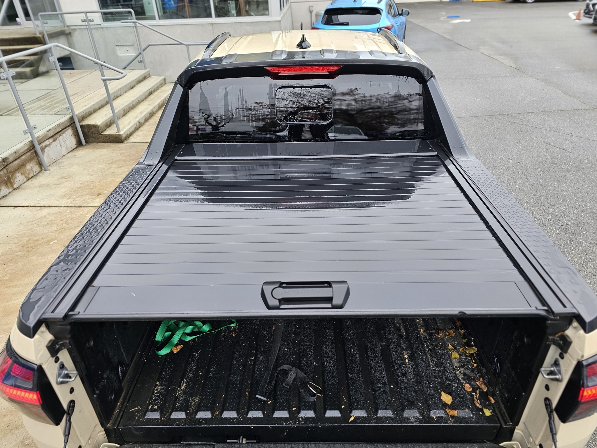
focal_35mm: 23
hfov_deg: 73.9
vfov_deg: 58.9
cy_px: 224
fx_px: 397
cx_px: 298
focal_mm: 6.3
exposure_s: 1/120
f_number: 1.7
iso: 50
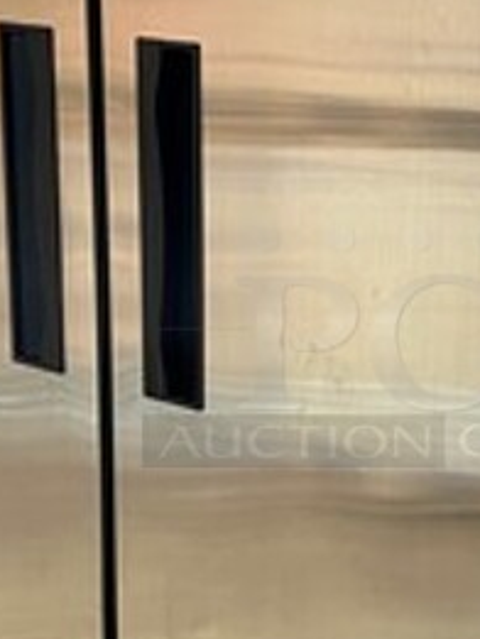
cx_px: 416
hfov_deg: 18.0
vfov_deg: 24.1
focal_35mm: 81
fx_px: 1496
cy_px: 339
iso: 400
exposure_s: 1/60
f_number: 1.5
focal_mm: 5.7
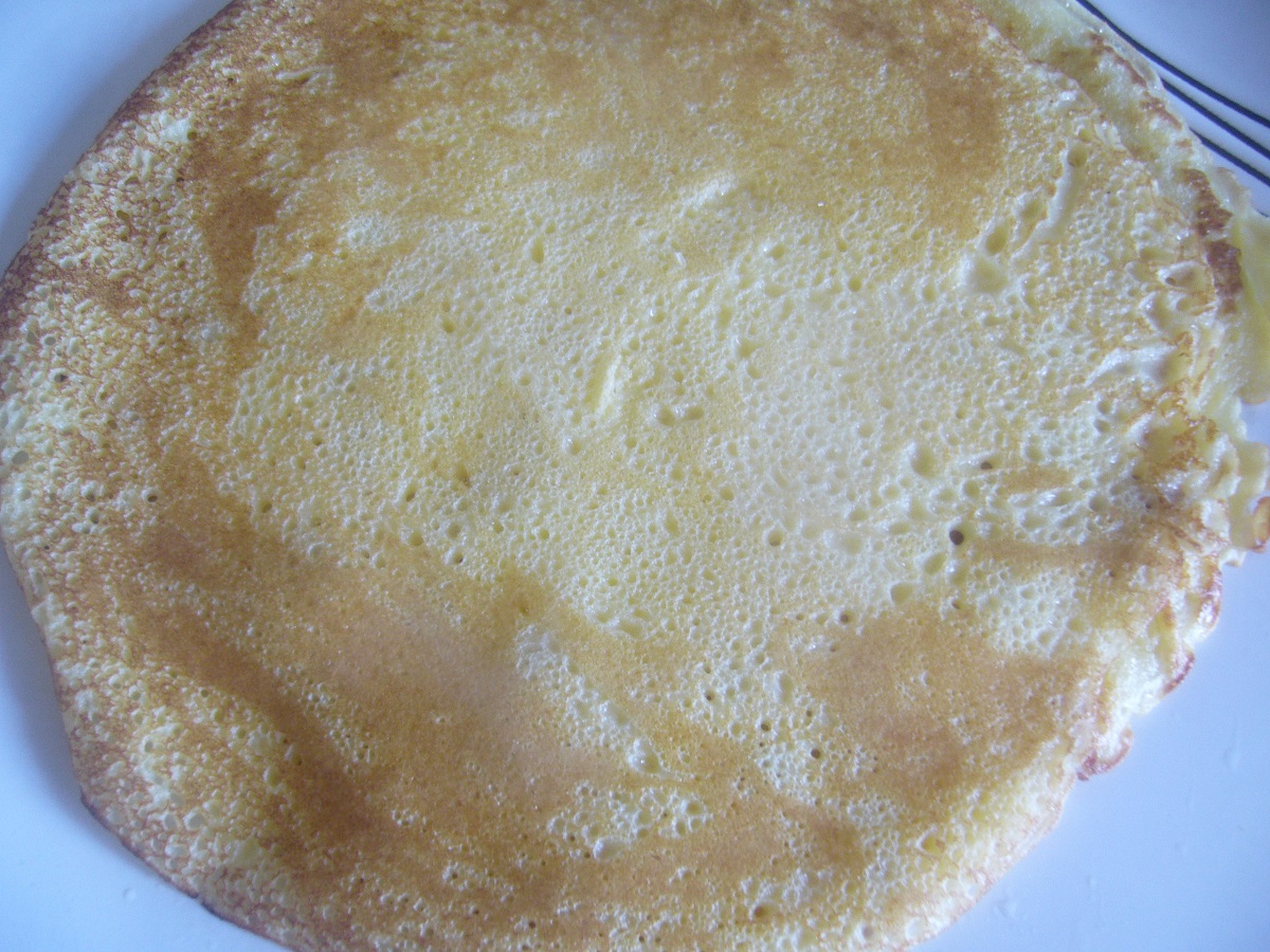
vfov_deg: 40.7
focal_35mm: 35
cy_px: 476
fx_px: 1284
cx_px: 635
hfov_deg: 52.6
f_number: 2.8
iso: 100
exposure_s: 1/20
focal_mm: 5.8
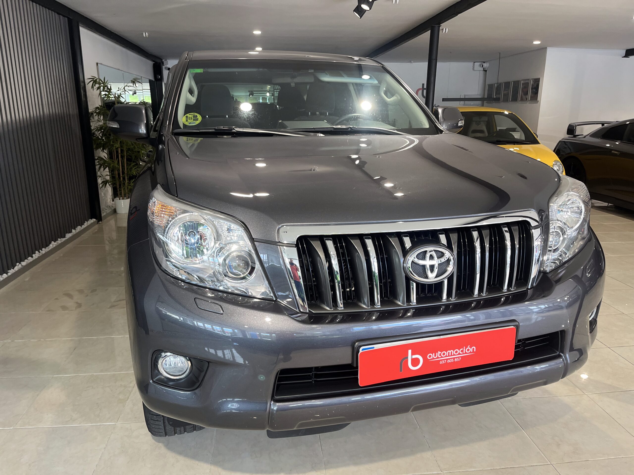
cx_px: 317
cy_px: 238
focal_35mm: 26
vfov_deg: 53.1
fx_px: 476
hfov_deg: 67.3
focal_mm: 5.1
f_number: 1.6
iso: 125
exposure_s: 1/121
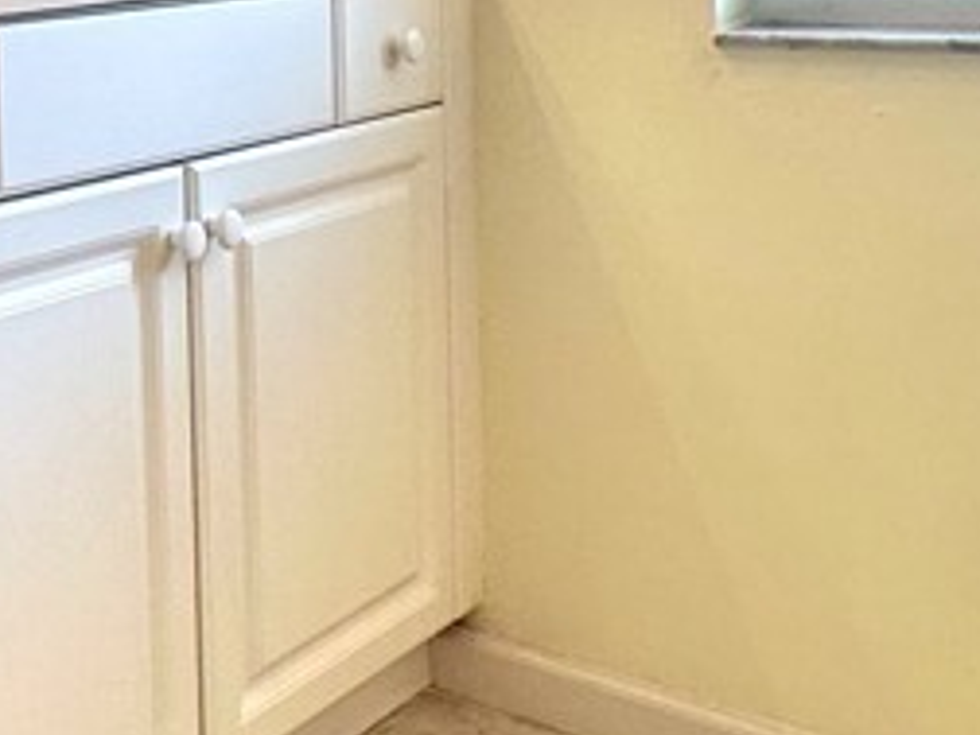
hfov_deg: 29.4
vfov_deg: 24.4
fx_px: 1614
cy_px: -8
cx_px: -175
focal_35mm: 57
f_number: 2.2
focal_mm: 2.22
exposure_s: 1/120
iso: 125
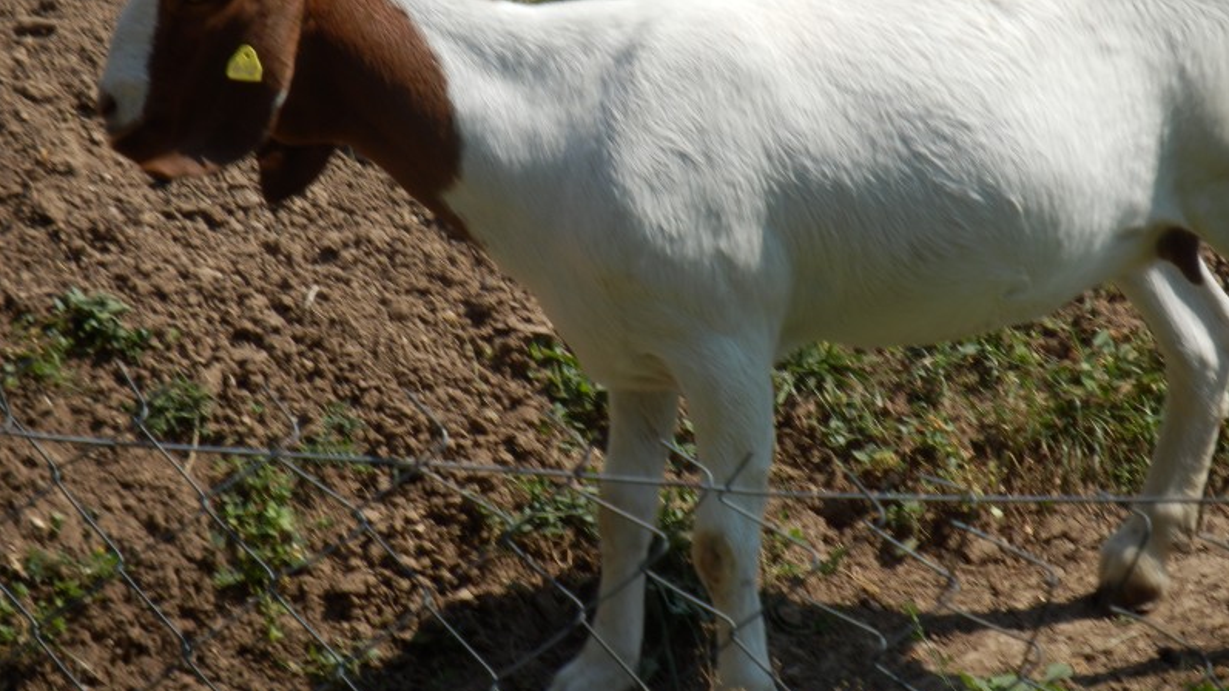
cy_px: 238
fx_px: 10687
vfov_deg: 3.7
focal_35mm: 328
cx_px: 615
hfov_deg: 6.6
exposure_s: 1/400
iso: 80
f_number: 5.9
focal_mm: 52.5
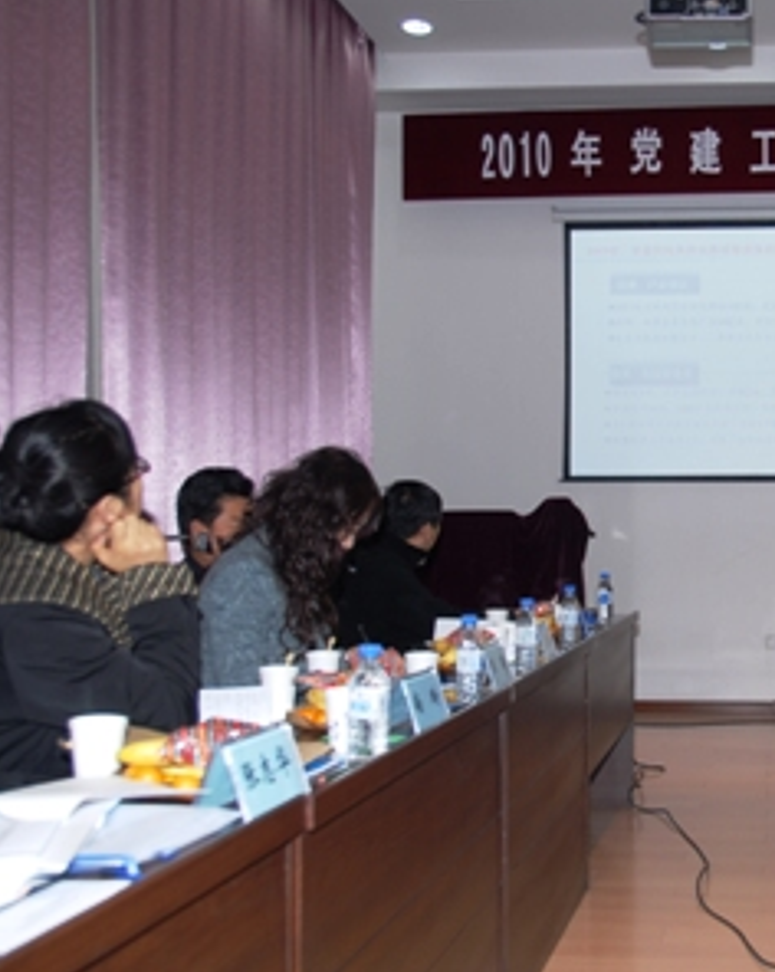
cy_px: 486
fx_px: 1350
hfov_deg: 30.5
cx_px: 706
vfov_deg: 39.6
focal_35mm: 47
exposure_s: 1/60
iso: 100
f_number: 4
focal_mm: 22
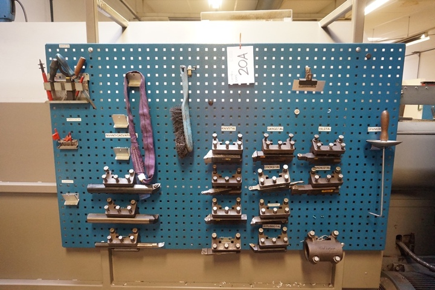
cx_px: 218
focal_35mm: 24
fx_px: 290
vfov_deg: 53.1
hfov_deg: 73.7
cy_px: 145
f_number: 3.5
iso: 3200
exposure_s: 1/125
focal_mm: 16
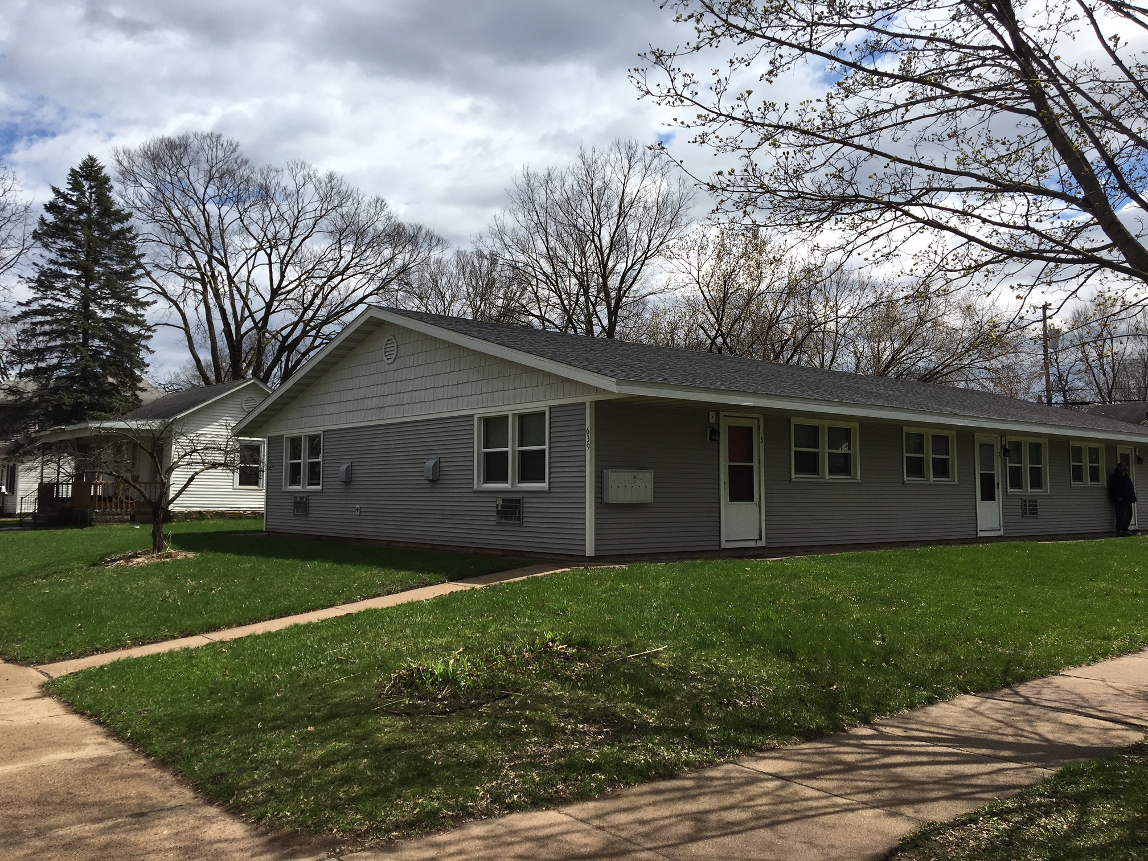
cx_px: 574
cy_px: 430
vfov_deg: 48.2
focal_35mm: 29
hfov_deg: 61.7
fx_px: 962
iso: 25
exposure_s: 1/2653
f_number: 2.2
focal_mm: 4.15
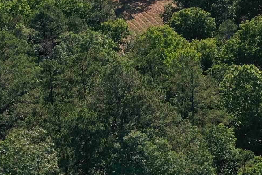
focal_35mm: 88
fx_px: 641
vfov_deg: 15.5
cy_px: 87
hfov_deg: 22.2
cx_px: 263
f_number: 5.6
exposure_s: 1/400
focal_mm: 10.26
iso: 100
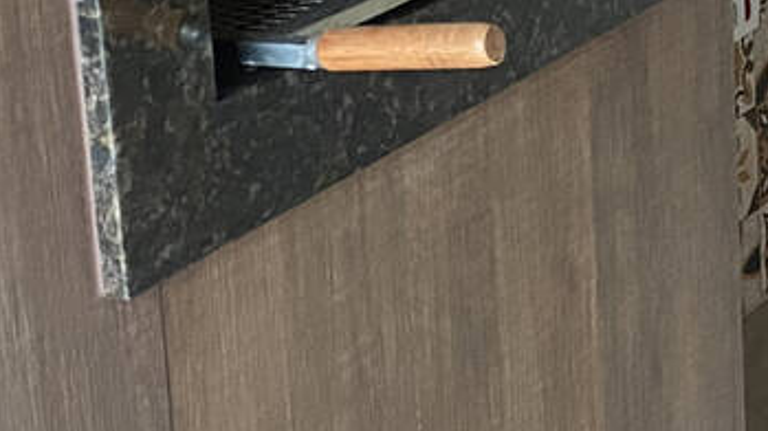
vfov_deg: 10.2
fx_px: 2382
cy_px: -81
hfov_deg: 17.7
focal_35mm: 117
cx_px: 838
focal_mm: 4.25
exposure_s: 1/54
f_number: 1.8
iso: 500
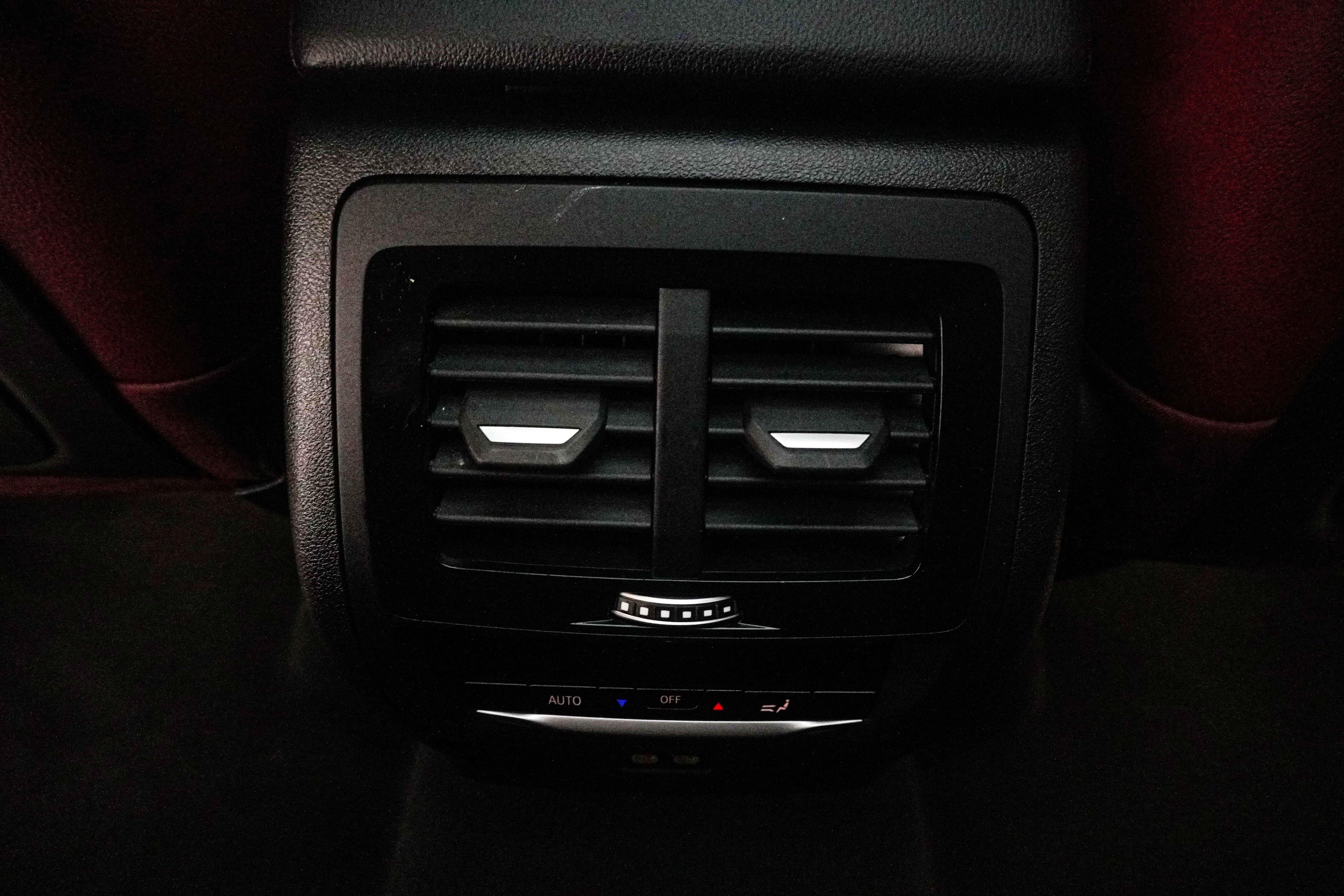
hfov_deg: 73.7
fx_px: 896
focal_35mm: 24
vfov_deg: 53.1
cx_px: 672
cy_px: 448
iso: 6400
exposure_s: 1/80
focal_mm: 16
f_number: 6.3
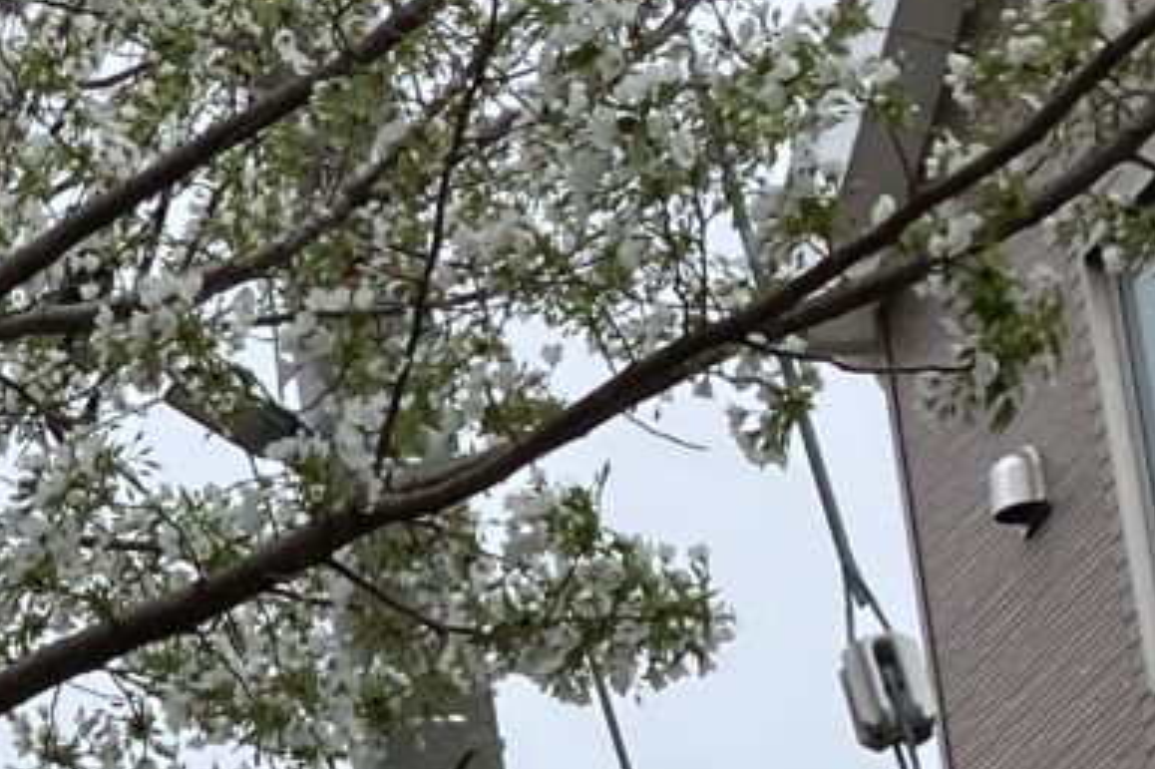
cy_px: 984
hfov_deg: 13.3
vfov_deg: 9.3
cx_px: -652
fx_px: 4650
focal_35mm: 145
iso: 32
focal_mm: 3.99
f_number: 1.8
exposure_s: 1/934
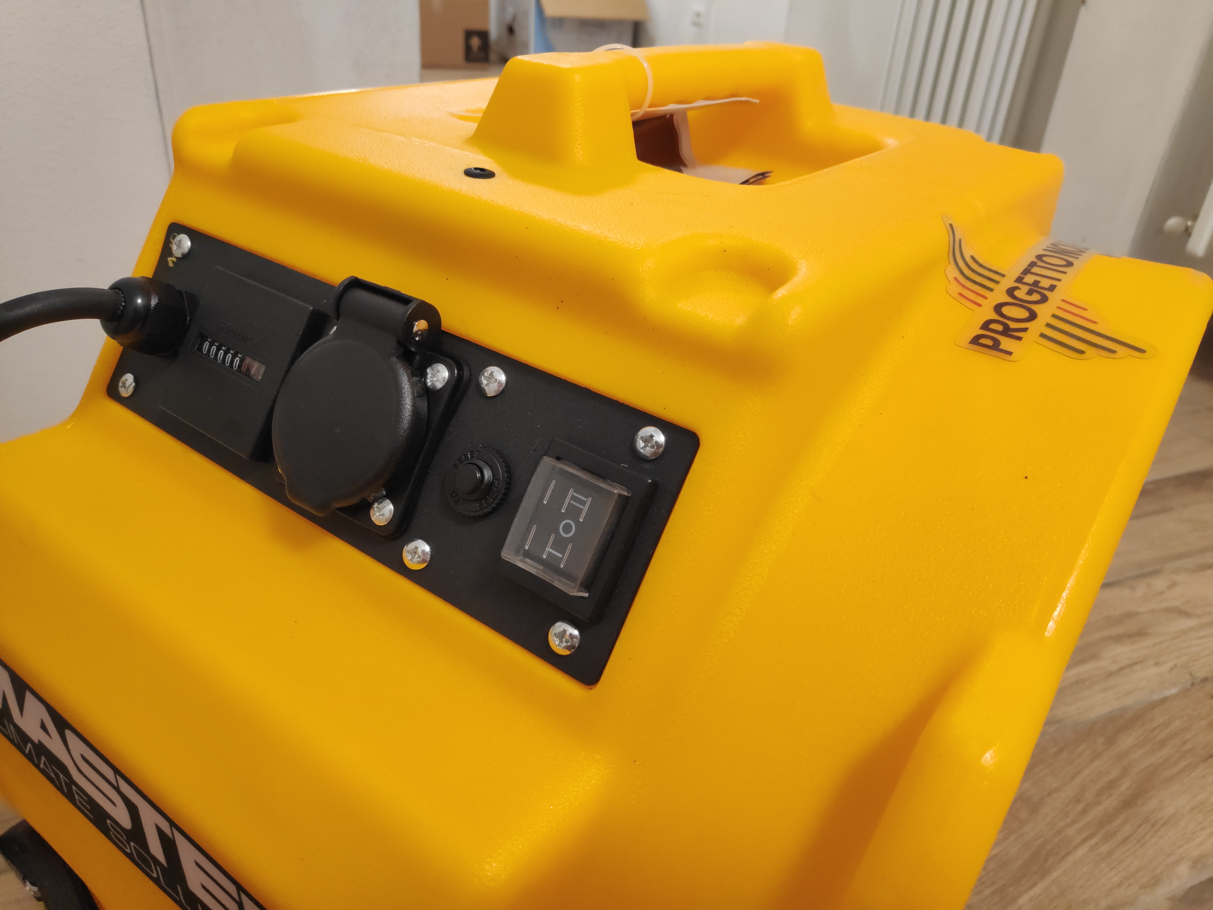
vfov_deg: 66.0
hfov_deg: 81.7
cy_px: 455
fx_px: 701
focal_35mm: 20
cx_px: 606
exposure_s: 1/50
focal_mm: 3.94
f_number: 1.9
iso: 939
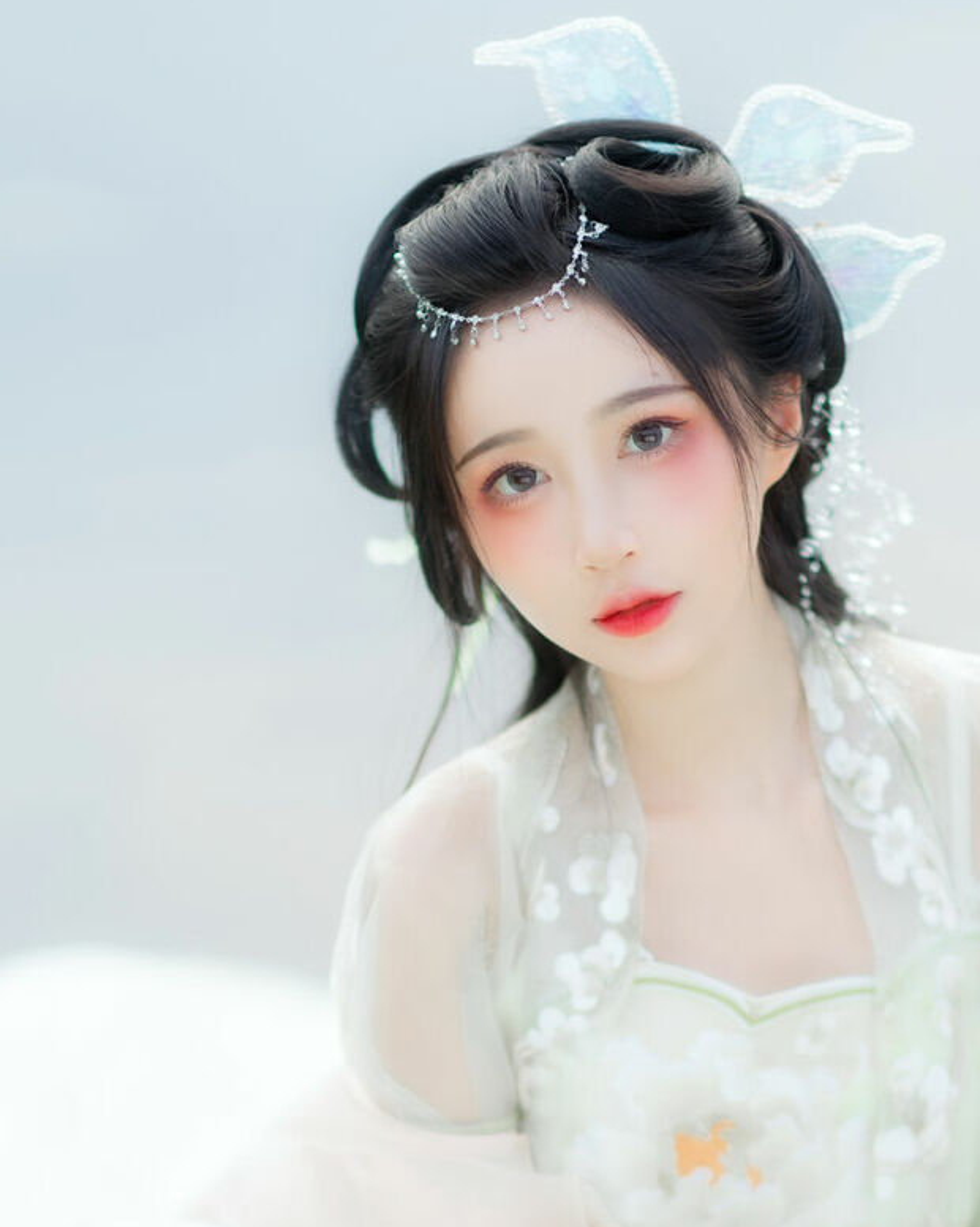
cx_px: 602
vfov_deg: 11.9
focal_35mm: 162
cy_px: 1033
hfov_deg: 9.5
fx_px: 5878
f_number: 1.4
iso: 200
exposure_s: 1/1000
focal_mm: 85
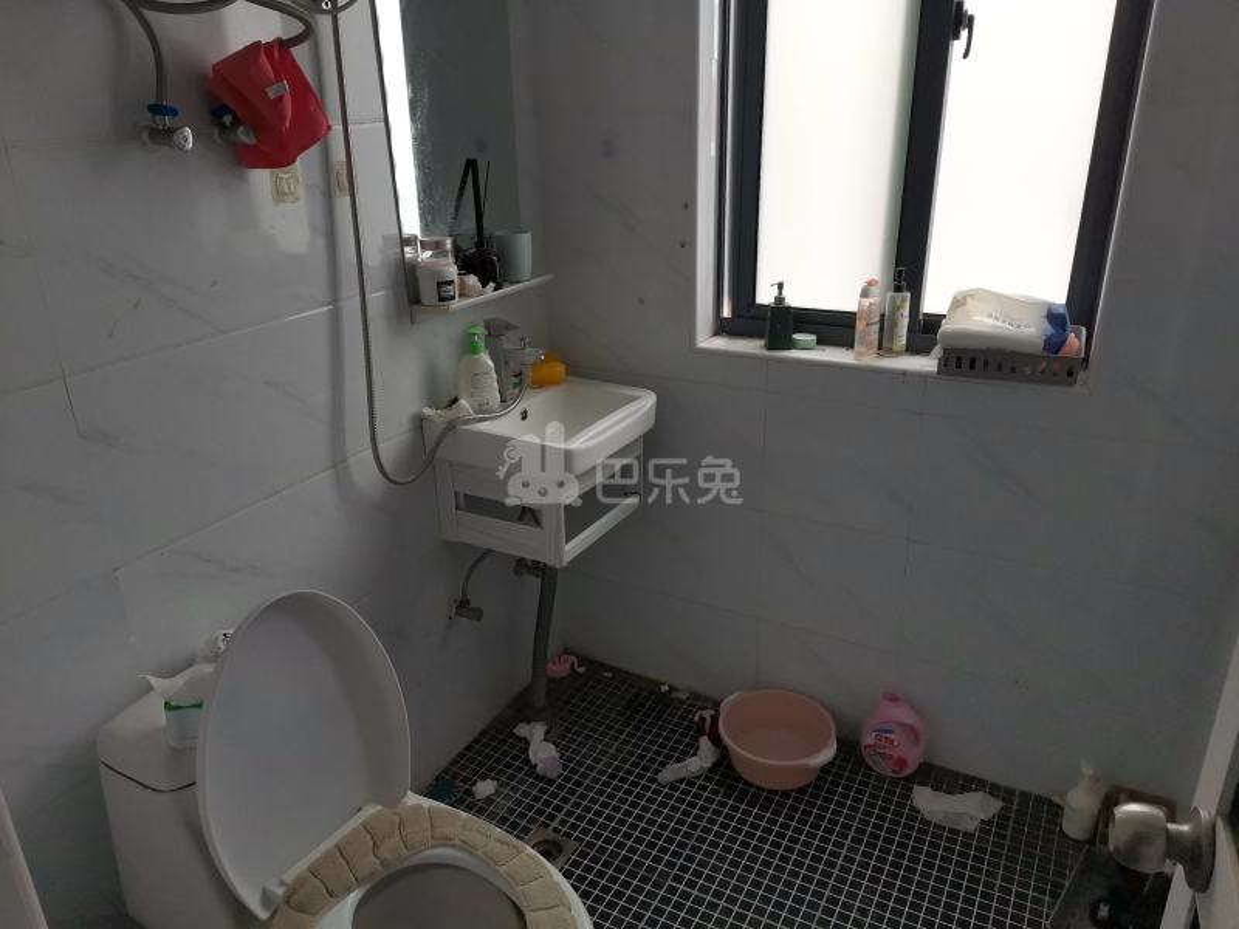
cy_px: 464
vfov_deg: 53.1
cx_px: 620
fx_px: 931
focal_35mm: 26
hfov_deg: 67.3
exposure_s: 1/50
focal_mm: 5.5
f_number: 1.8
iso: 250
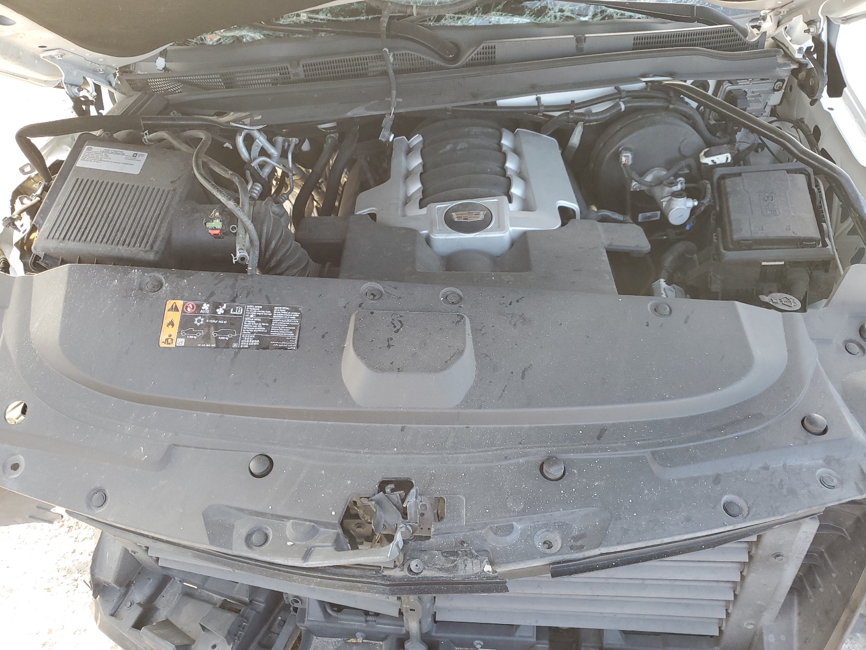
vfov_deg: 53.1
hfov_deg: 67.3
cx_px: 433
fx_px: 650
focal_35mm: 26
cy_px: 325
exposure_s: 1/120
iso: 77
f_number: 1.5
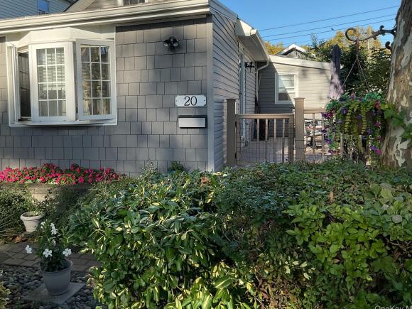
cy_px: 123
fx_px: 428
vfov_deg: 39.5
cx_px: 170
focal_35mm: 36
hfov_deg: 51.1
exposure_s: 1/842
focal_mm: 3
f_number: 1.8
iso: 16
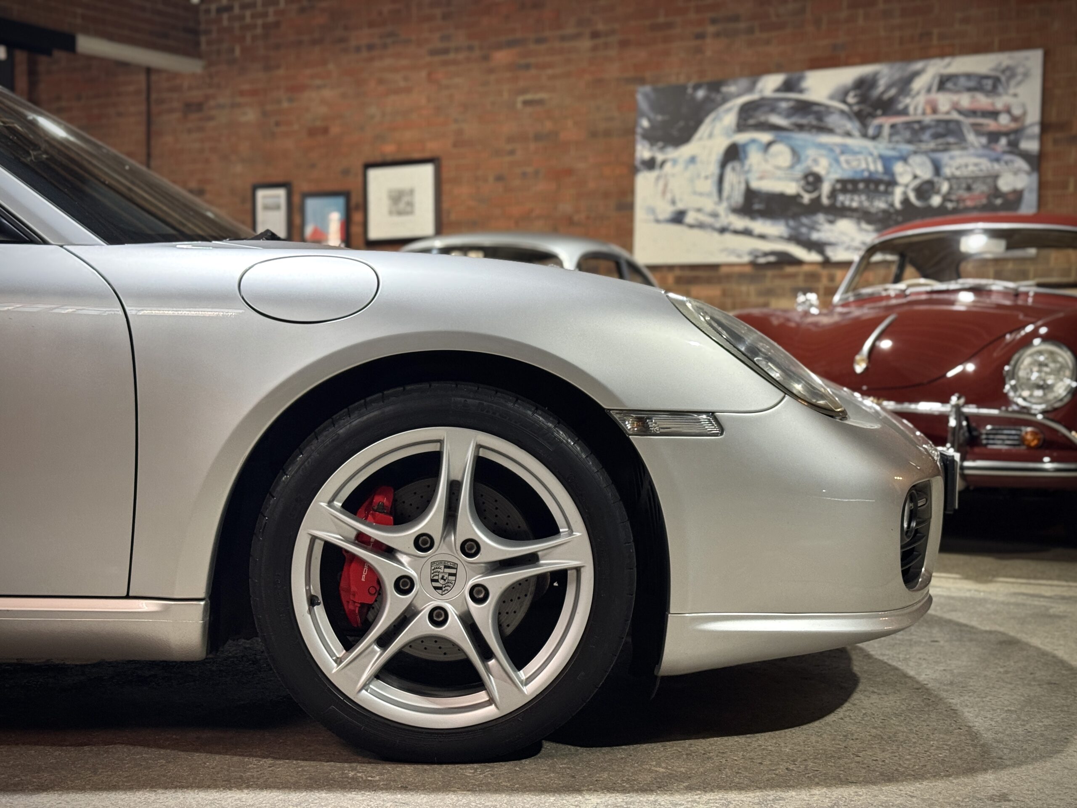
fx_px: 1493
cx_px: 538
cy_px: 404
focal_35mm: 48
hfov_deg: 39.7
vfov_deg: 30.3
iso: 200
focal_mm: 6.76
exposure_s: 1/50
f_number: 1.78
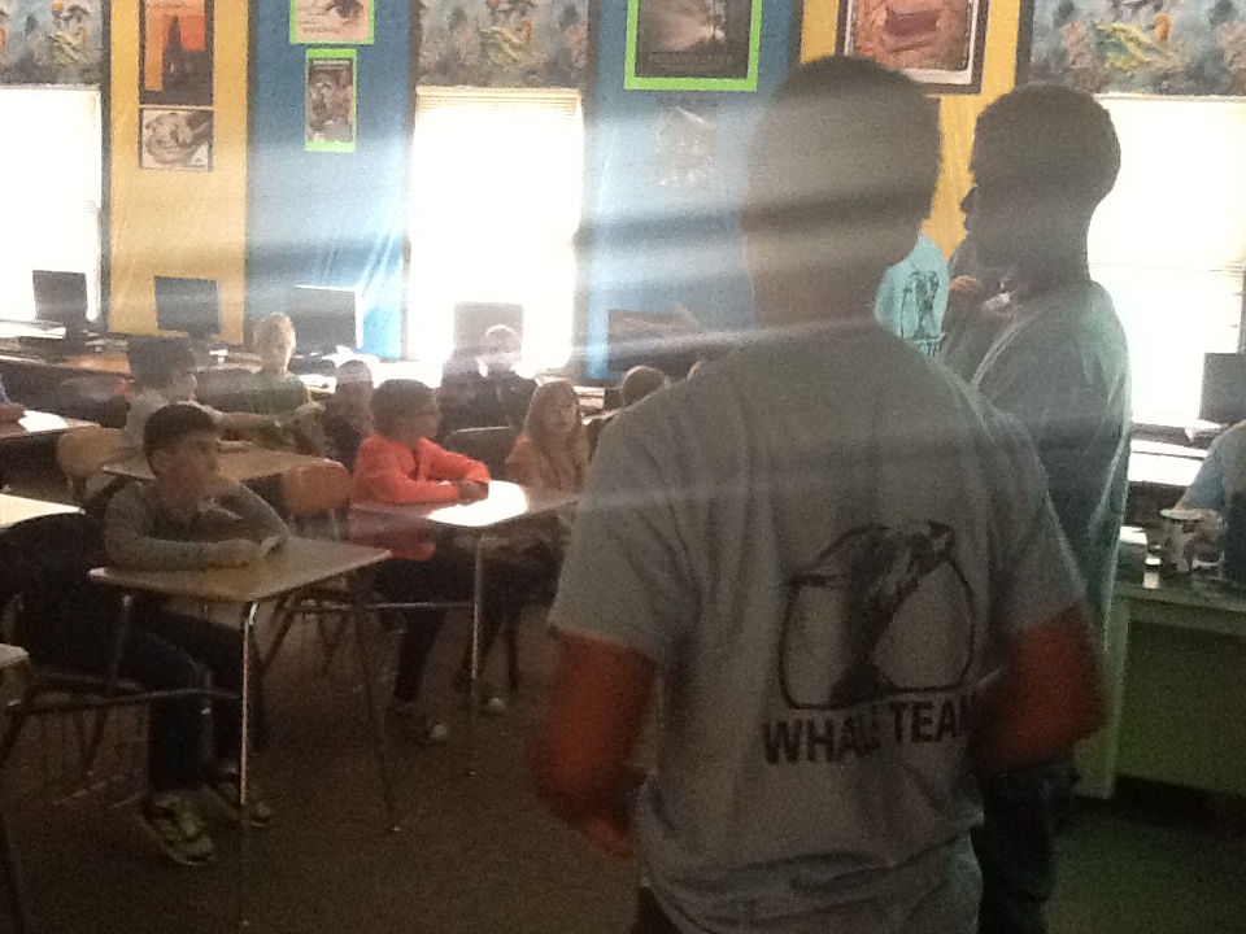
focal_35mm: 44
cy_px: 467
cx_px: 623
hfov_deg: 42.9
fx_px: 1584
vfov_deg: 32.9
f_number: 2.4
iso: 320
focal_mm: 2.03
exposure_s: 1/20
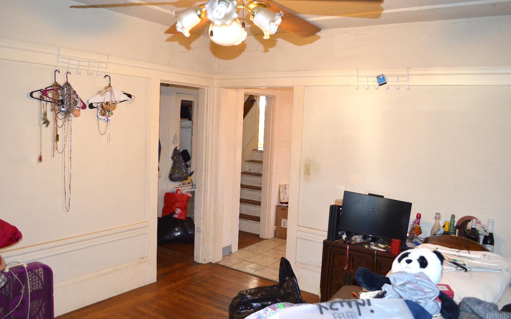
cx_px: 255
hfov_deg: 66.5
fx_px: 390
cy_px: 156
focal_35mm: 28
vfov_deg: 44.5
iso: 1100
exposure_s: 1/60
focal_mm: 18
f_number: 3.5
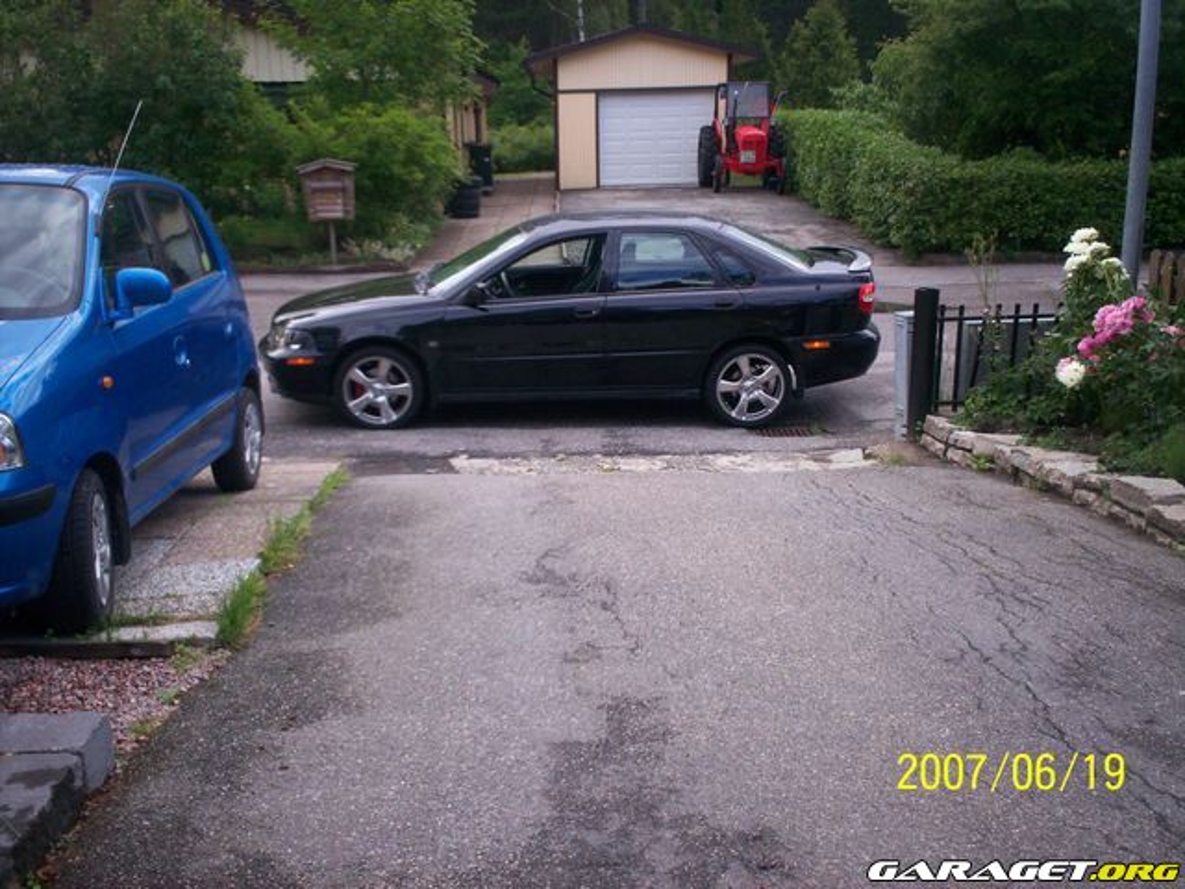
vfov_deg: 39.7
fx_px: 1232
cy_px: 444
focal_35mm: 36
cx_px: 592
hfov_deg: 51.4
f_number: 4.5
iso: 100
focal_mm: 6
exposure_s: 1/143
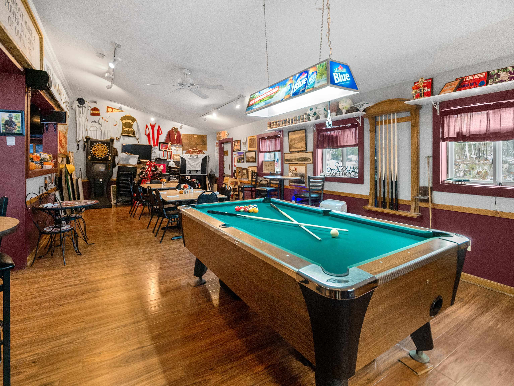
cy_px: 193
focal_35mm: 16
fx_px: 238
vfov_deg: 78.2
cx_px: 257
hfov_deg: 94.5
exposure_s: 1/60
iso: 2500
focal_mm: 8
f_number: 2.8
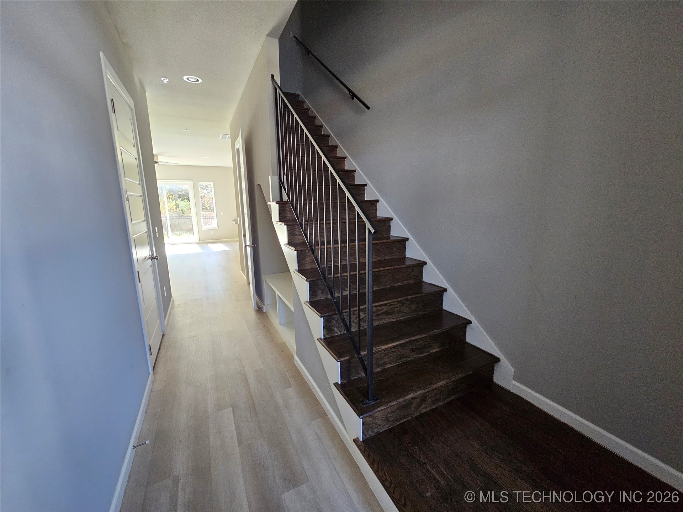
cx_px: 342
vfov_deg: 89.9
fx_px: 256
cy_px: 256
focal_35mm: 13
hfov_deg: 106.2
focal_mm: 2.2
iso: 400
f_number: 2.2
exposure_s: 1/100
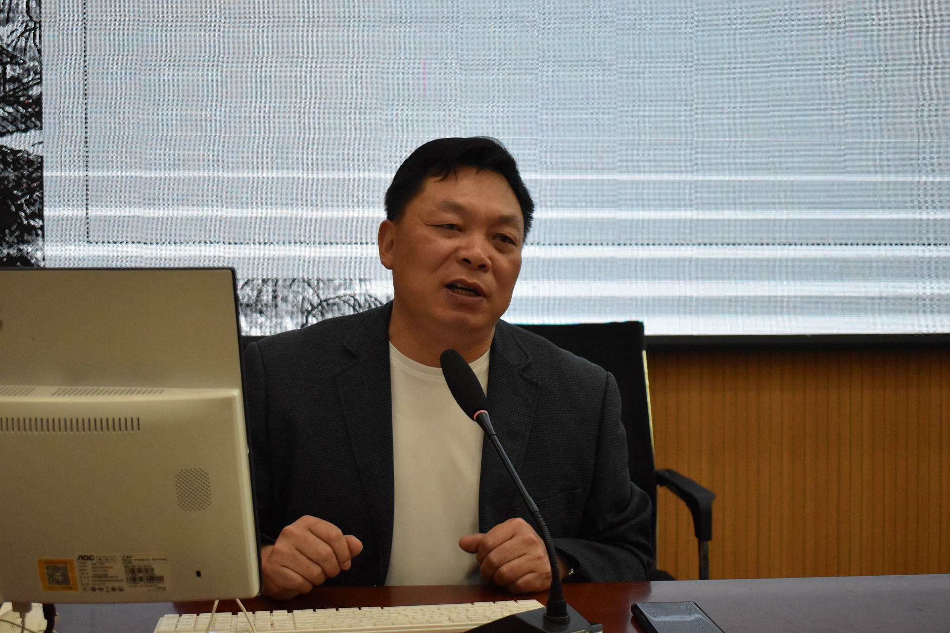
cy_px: 316
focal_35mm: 48
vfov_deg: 28.1
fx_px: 1267
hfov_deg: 41.1
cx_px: 475
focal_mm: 32
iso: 3200
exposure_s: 1/250
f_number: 4.5
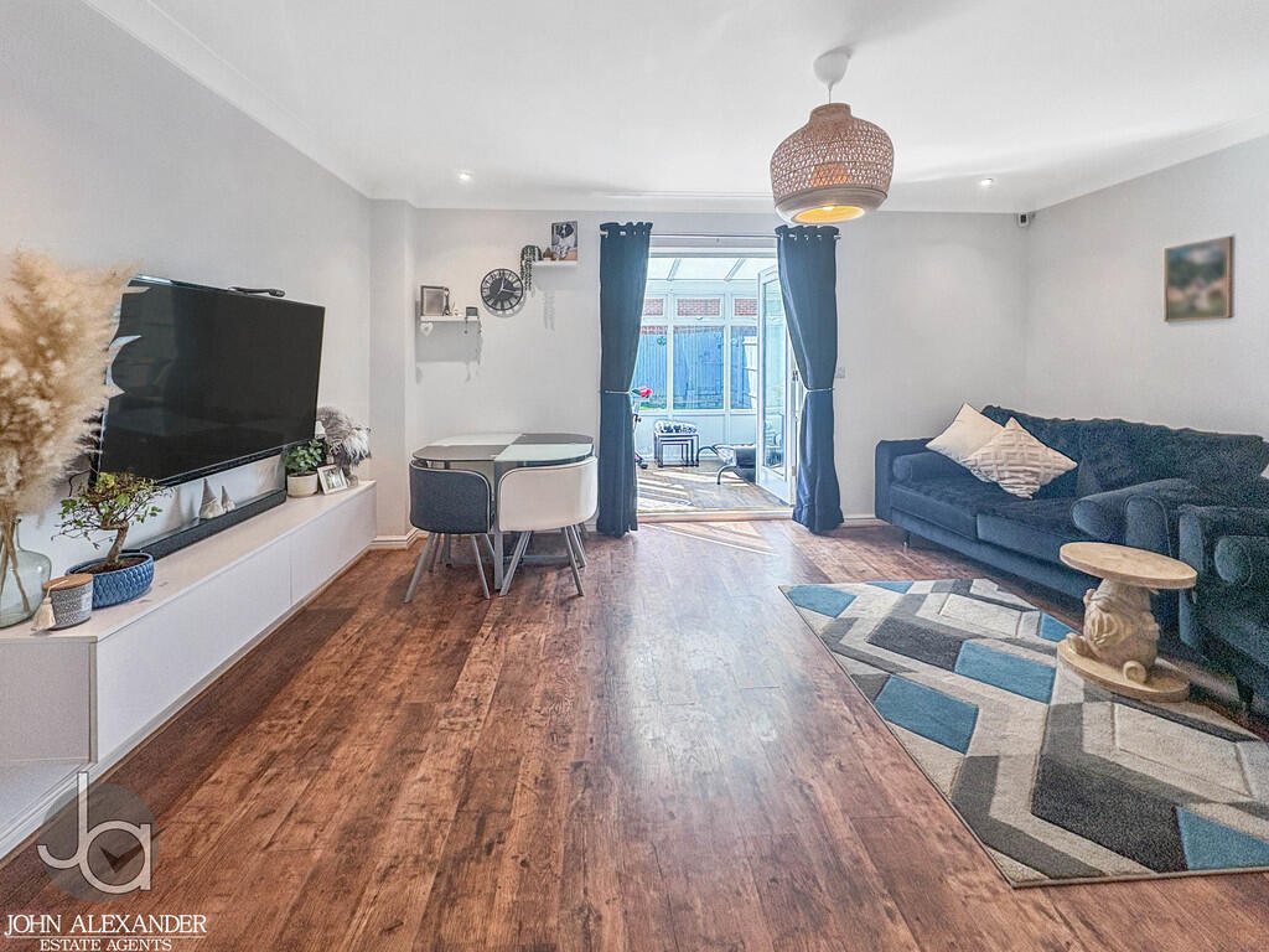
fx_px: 513
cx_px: 634
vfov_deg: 85.7
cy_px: 476
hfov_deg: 102.1
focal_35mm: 14
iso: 80
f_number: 2.2
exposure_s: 1/140
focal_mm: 2.22
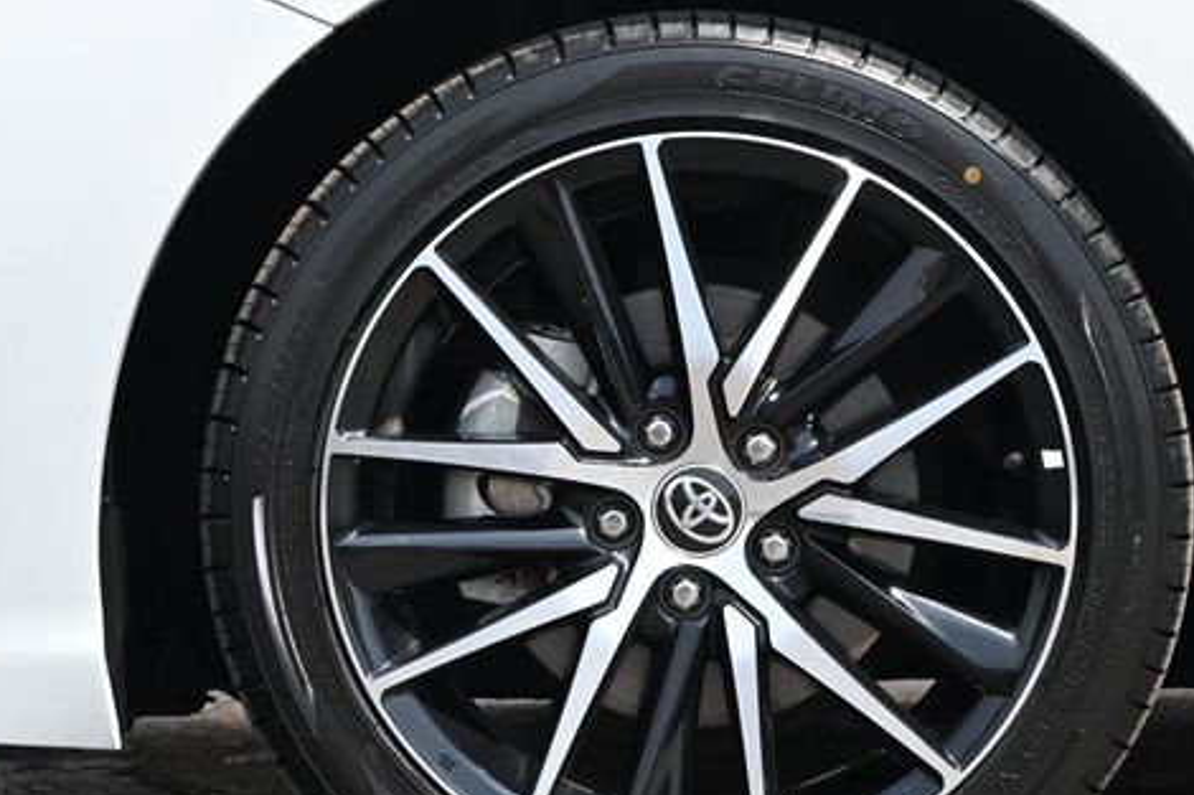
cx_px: 699
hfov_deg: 24.3
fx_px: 2774
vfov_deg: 16.3
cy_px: 498
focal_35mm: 84
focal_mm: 41
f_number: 5.6
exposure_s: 1/250
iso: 220
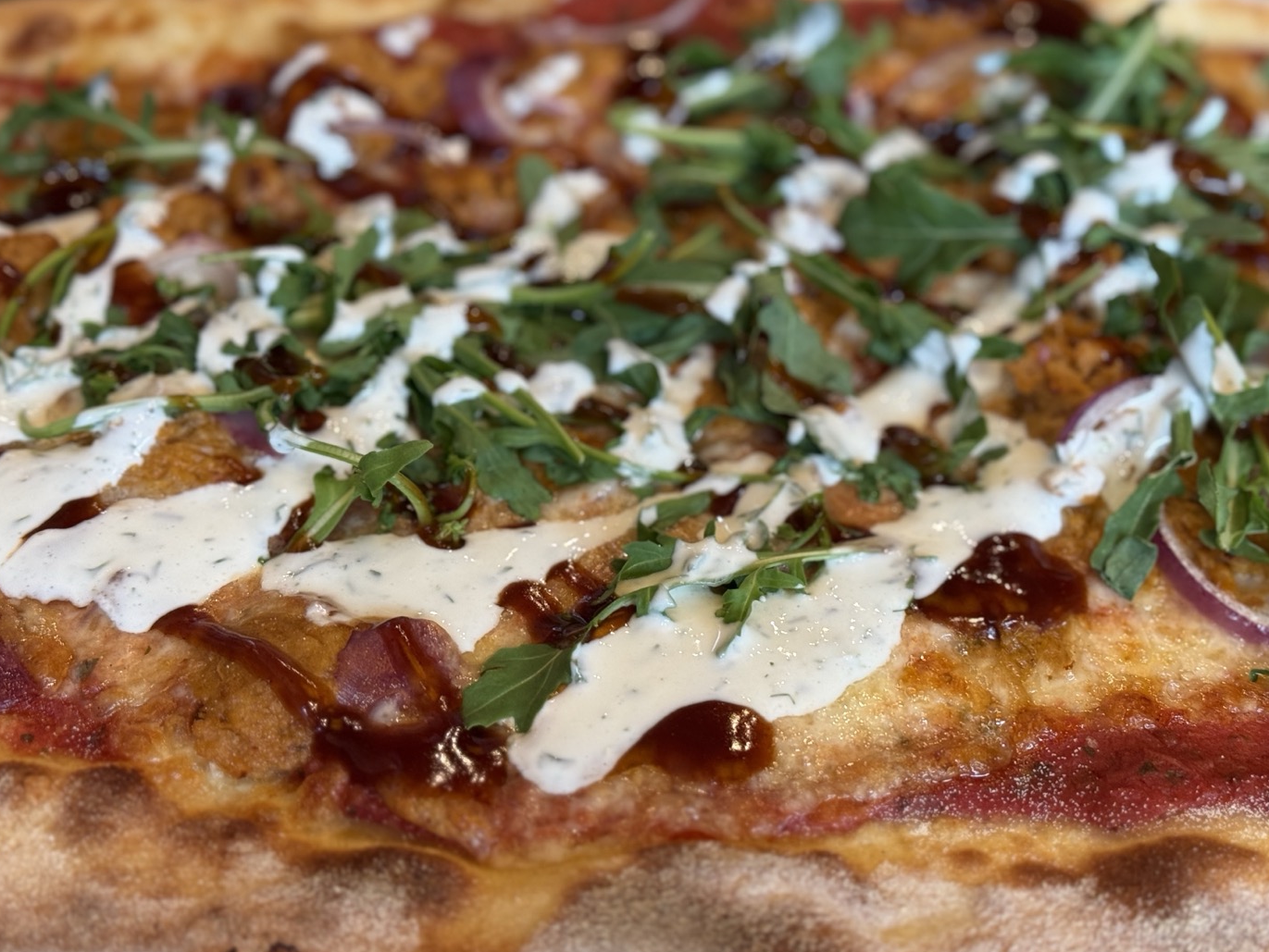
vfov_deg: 26.1
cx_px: 715
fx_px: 2053
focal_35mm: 56
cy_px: 433
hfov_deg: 34.3
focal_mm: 6.76
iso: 80
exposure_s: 1/50
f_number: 1.78
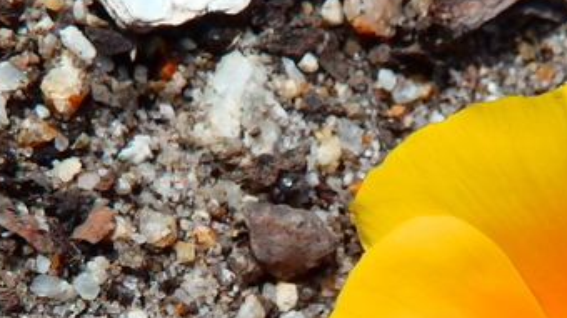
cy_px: 395
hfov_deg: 18.0
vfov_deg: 10.2
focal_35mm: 117
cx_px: 525
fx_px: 1758
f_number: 4.5
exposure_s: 1/500
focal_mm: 5.7
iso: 80
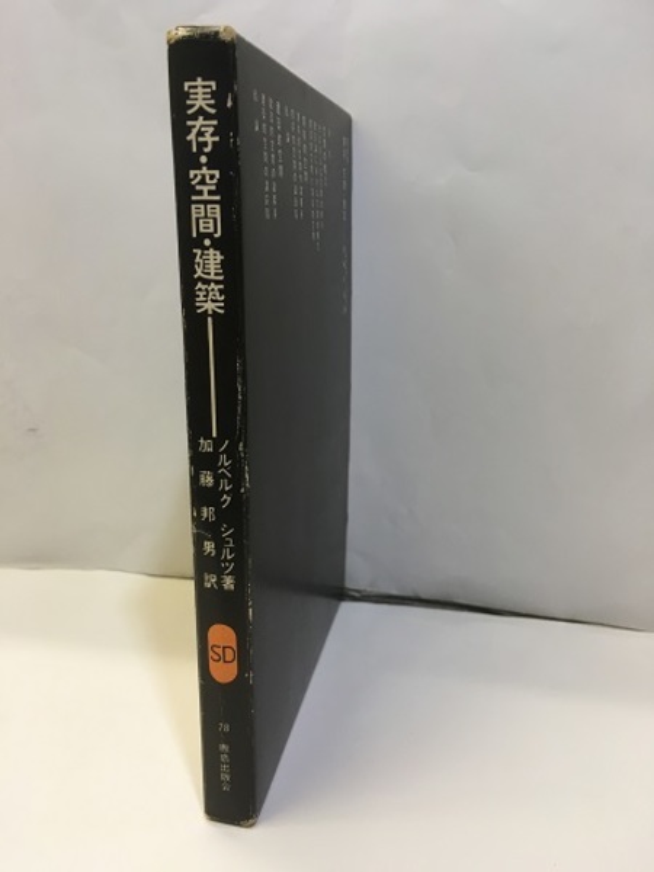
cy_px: 436
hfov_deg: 48.2
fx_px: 731
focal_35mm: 29
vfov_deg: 61.7
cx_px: 327
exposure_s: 1/33
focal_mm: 4.15
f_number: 2.2
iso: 64
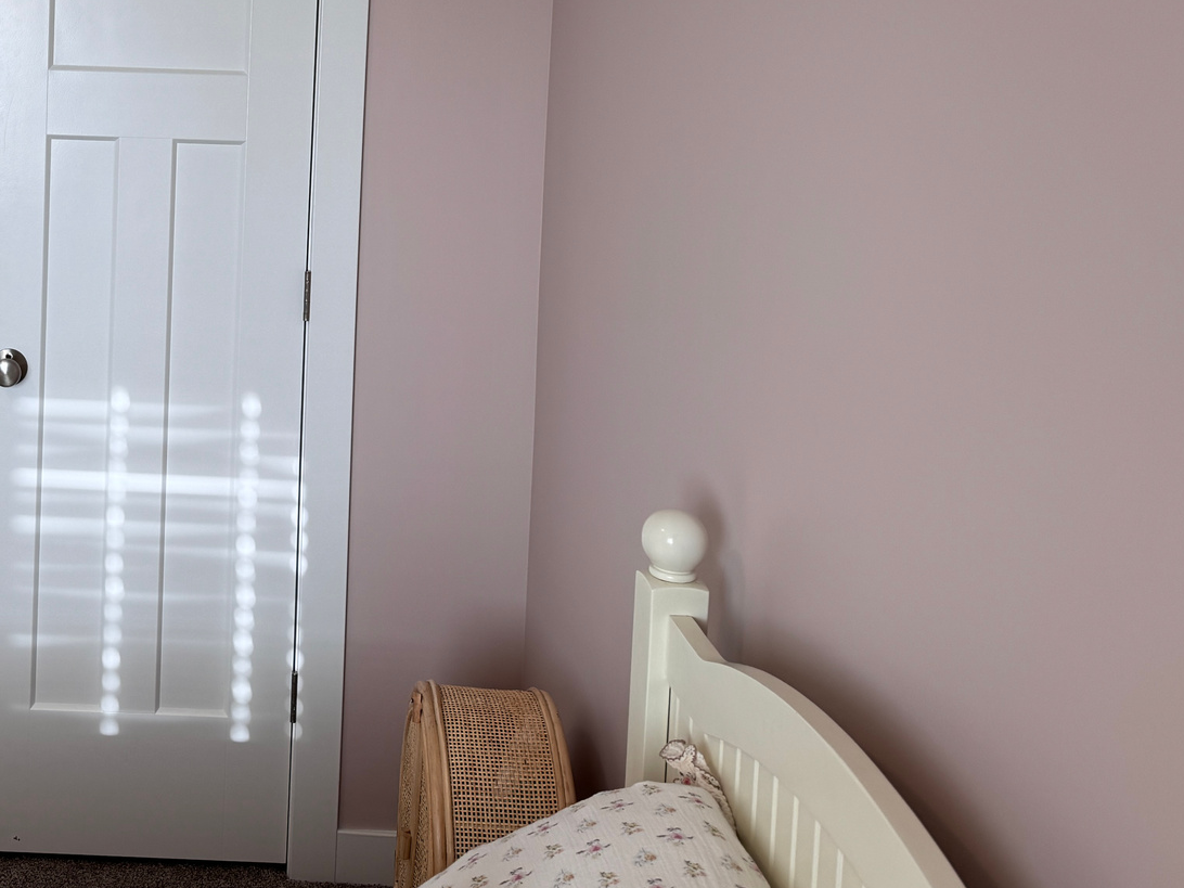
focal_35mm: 45
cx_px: 121
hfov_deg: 39.1
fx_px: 1539
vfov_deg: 30.9
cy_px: 108
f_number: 1.78
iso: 50
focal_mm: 6.76
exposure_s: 1/120
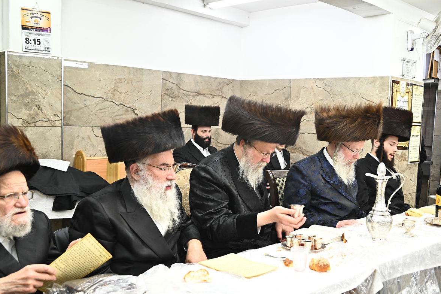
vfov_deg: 35.0
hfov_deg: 50.5
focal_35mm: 38
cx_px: 251
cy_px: 159
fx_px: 465
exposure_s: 1/160
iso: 2000
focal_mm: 32
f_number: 5.6
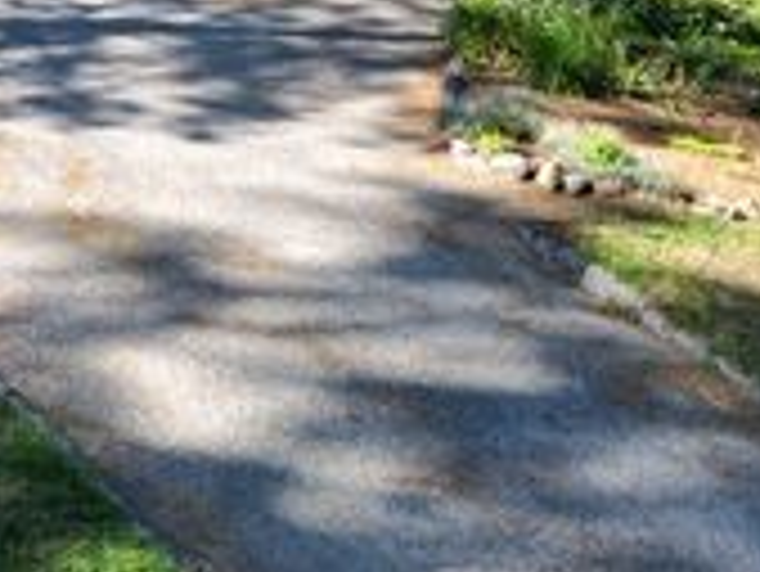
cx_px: -175
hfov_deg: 24.5
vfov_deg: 18.6
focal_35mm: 71
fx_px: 1560
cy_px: -263
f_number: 1.7
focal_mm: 6.72
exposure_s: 1/1000
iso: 110
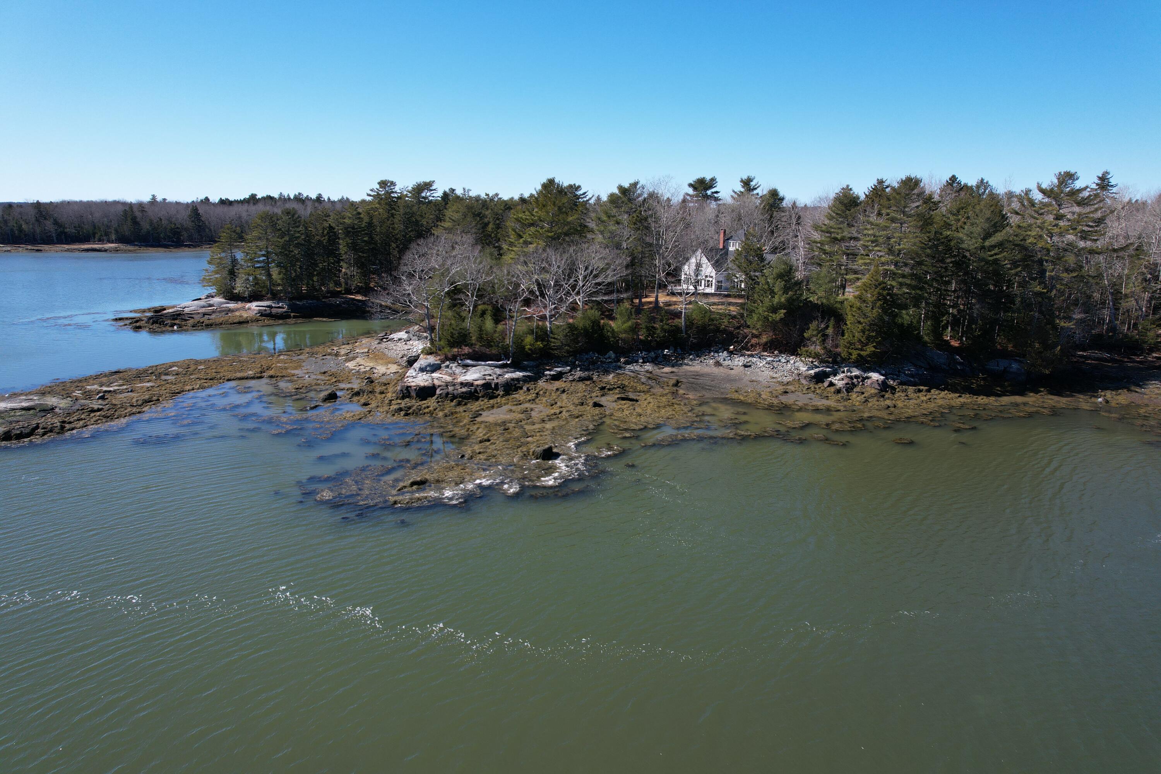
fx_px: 709
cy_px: 387
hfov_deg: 78.6
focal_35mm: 22
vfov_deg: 57.2
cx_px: 580
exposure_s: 1/1250
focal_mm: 8.38
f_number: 2.8
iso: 100
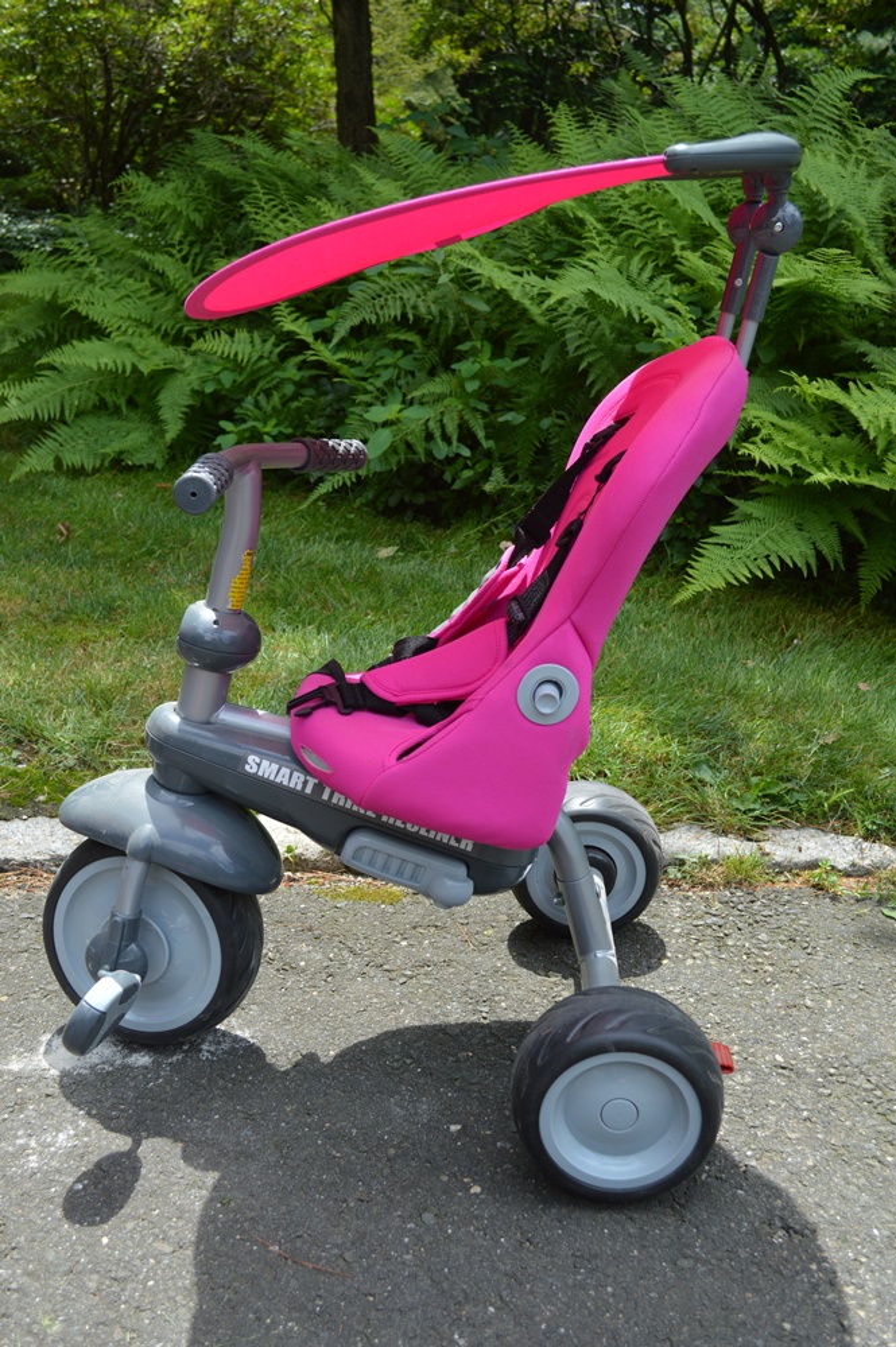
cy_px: 674
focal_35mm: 36
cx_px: 448
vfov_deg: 53.2
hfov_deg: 36.8
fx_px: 1346
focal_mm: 24
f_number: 5.6
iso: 100
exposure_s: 1/125
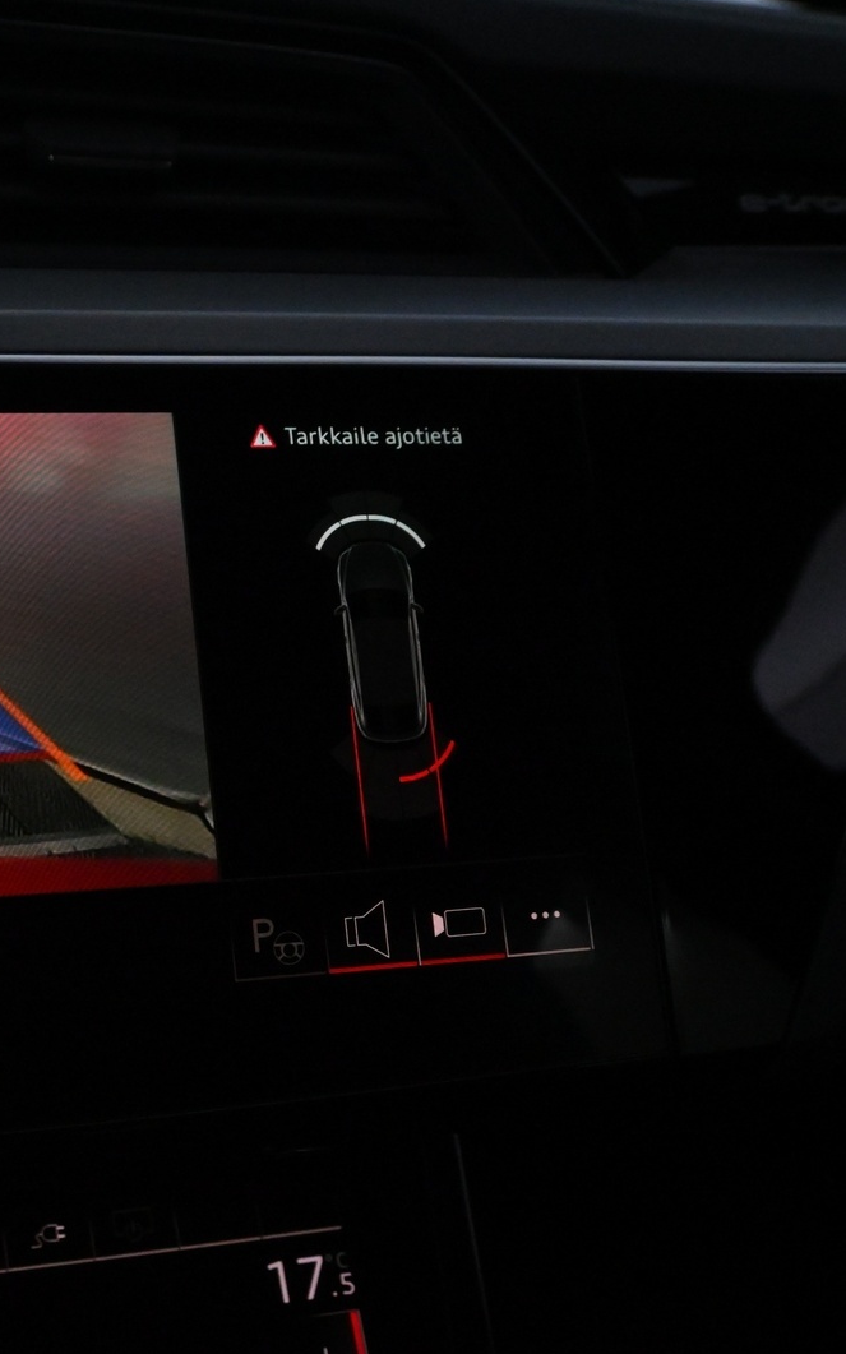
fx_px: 1550
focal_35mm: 42
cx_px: -65
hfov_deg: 28.0
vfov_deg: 47.2
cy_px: 679
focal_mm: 18
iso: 5000
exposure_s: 1/200
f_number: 6.3
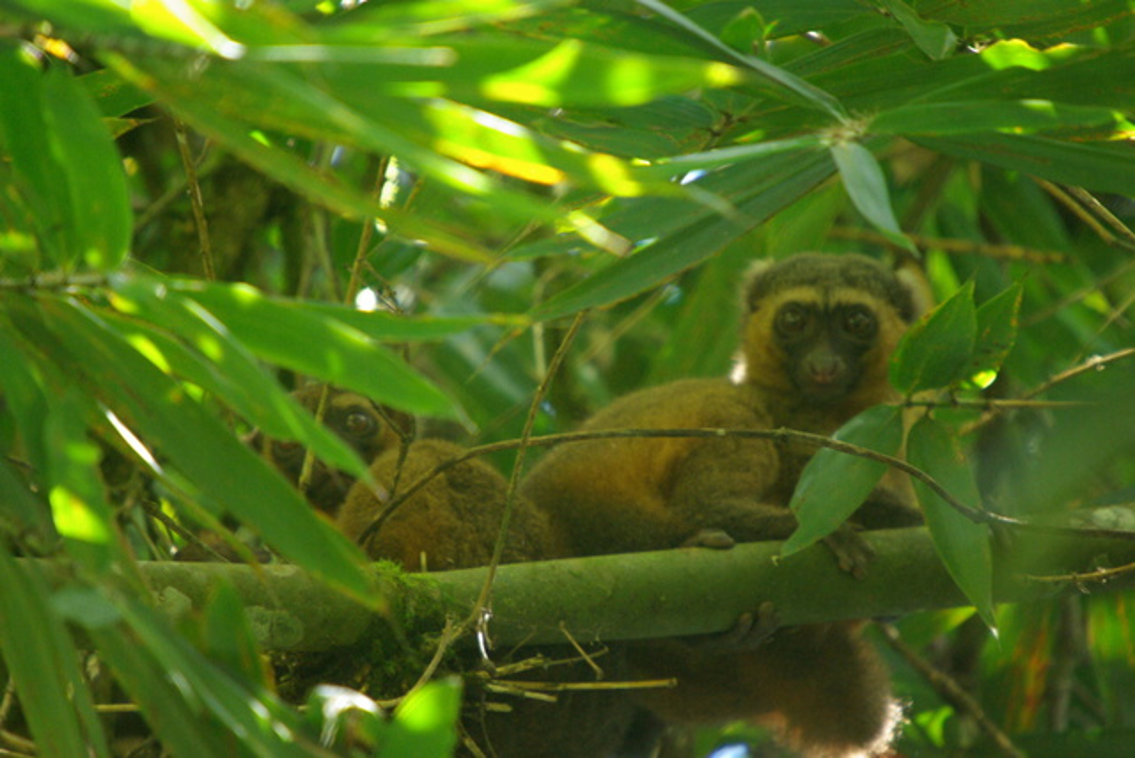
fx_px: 23650
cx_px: 568
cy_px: 379
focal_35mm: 750
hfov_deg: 2.7
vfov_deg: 1.8
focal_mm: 500
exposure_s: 1/60
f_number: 6.7
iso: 800
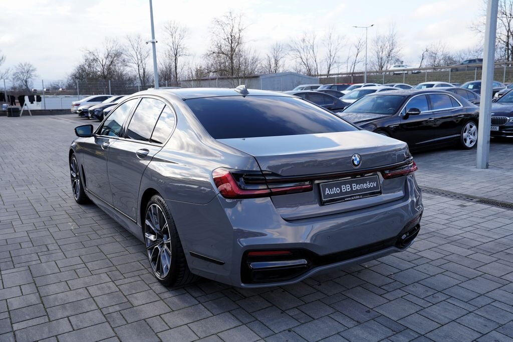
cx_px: 256
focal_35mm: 31
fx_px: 442
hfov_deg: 60.3
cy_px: 171
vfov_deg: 42.3
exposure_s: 1/125
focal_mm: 31
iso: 100
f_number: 5
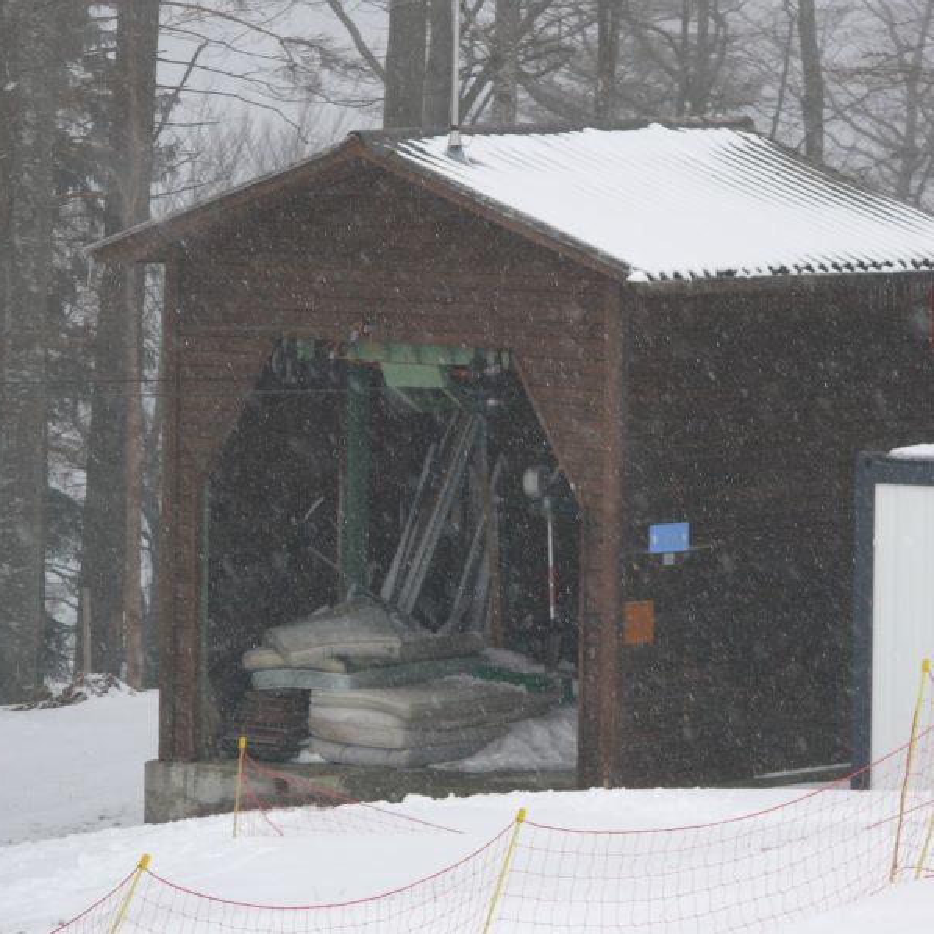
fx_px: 10257
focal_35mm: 336
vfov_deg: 5.2
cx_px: 484
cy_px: 467
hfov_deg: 5.2
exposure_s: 1/200
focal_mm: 60
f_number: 4
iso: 100
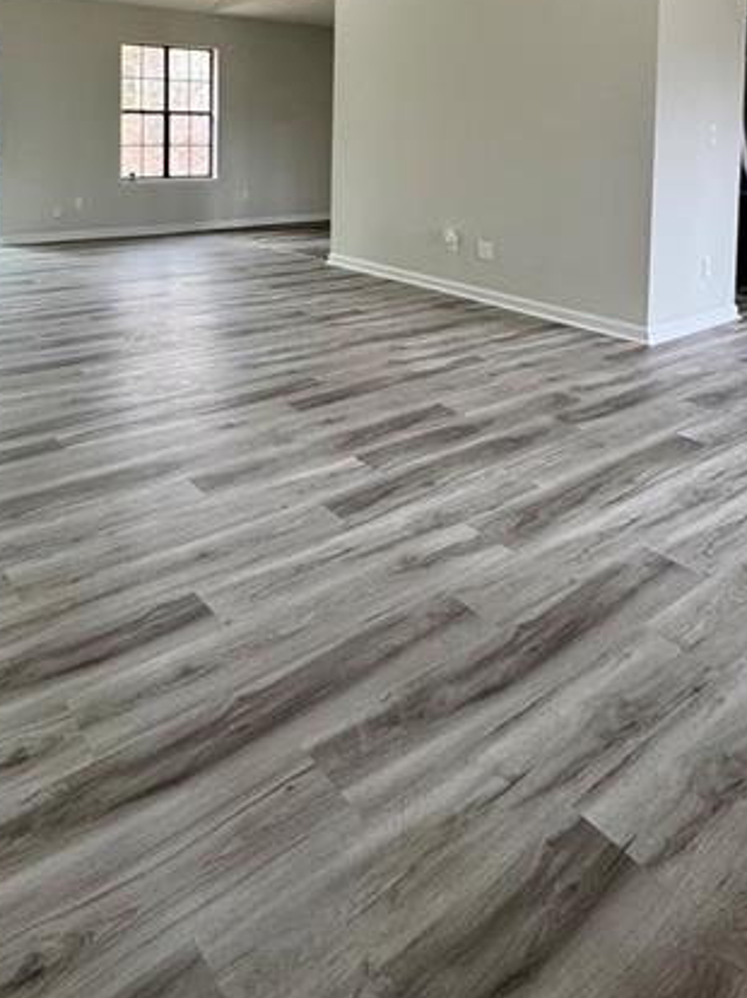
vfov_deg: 60.2
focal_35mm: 26
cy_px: 159
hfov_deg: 52.4
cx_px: 272
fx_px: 749
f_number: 2.2
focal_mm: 2.22
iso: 250
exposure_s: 1/99
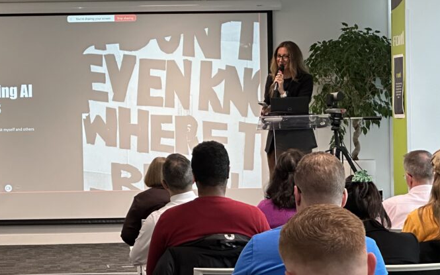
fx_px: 1570
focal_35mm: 131
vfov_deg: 10.0
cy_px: 137
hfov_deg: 15.9
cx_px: 101
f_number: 2.8
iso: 160
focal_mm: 9
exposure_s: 1/50
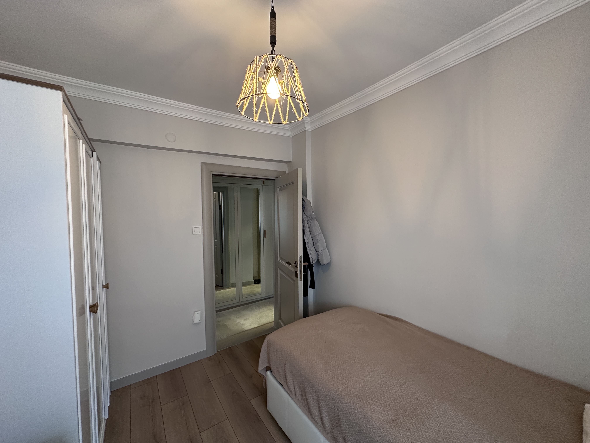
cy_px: 222
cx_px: 295
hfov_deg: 102.1
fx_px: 239
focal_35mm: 14
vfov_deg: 85.7
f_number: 2.2
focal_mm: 2.22
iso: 250
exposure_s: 1/50
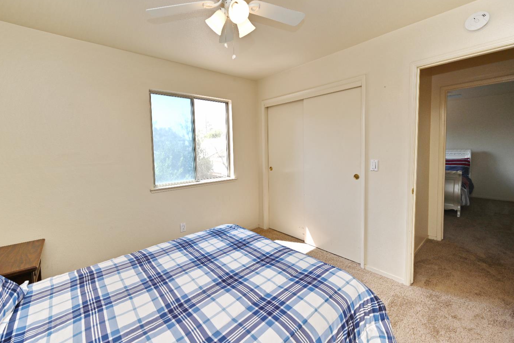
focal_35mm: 15
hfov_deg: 100.3
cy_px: 162
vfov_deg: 77.3
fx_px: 214
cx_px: 244
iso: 180
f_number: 5.6
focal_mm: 14
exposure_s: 1/125
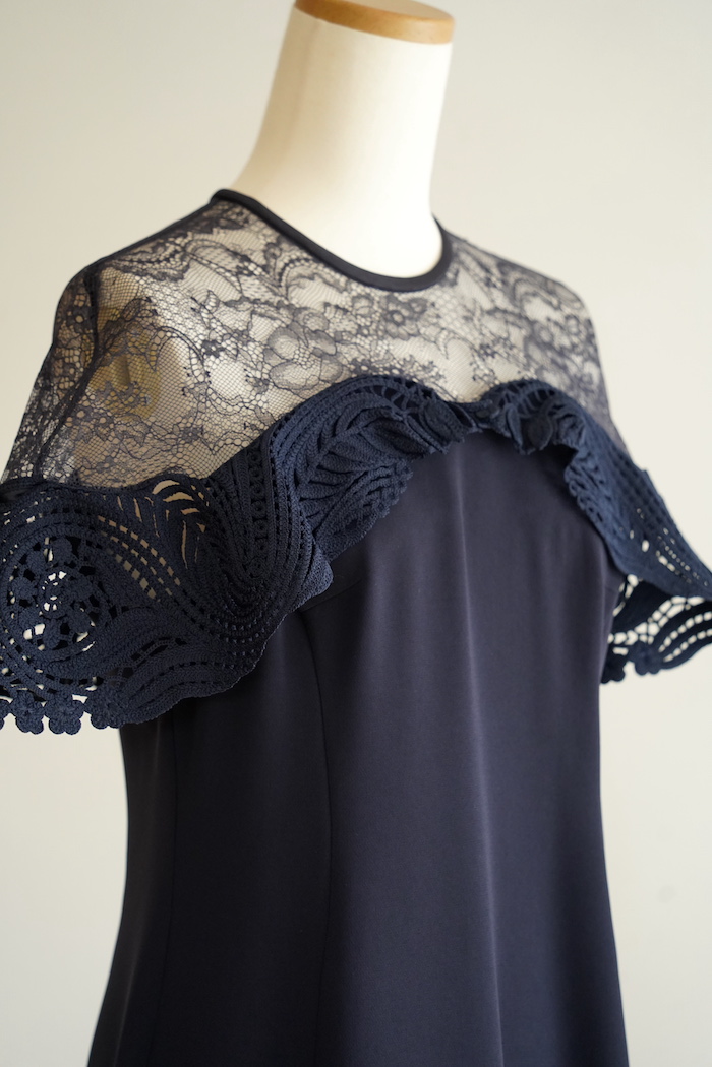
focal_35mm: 99
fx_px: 2937
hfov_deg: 13.8
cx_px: 356
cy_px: 534
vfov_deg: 20.6
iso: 3200
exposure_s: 1/100
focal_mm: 99
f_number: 4.5
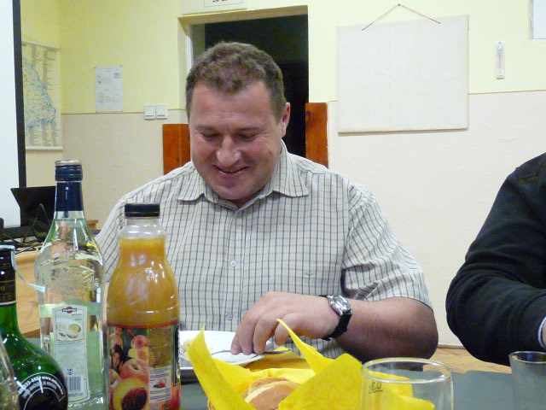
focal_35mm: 50
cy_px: 205
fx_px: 789
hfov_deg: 38.2
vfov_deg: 29.1
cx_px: 273
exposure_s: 1/50
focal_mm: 4.9
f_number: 2.8
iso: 800
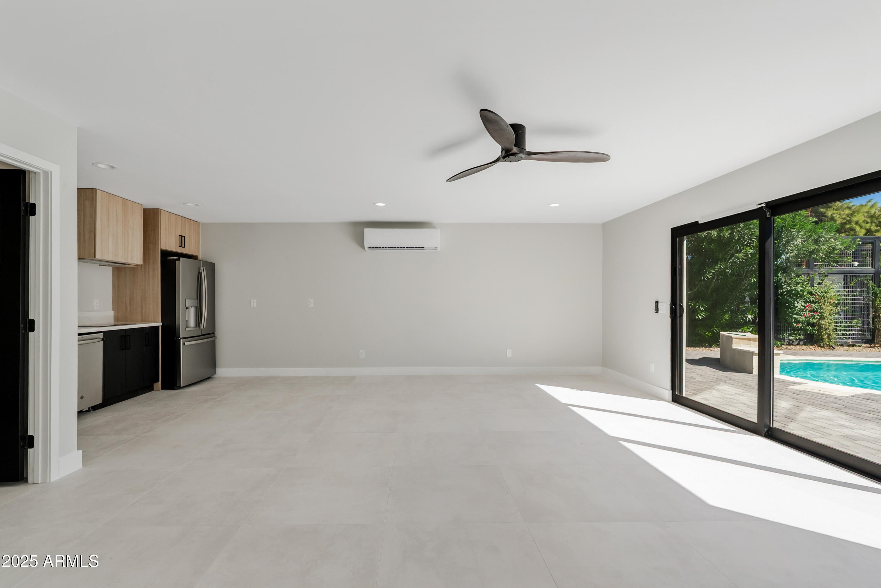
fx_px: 392
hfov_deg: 96.7
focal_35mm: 16
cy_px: 294
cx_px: 440
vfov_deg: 73.8
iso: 100
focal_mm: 16
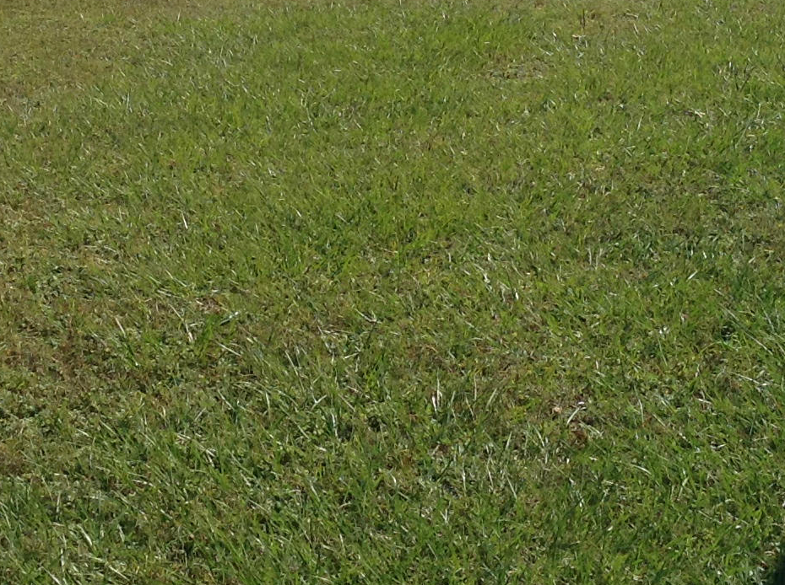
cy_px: 21
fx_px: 2083
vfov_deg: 15.8
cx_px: 355
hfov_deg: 21.3
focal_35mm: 92
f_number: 2.4
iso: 32
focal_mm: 3.3
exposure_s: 1/1259
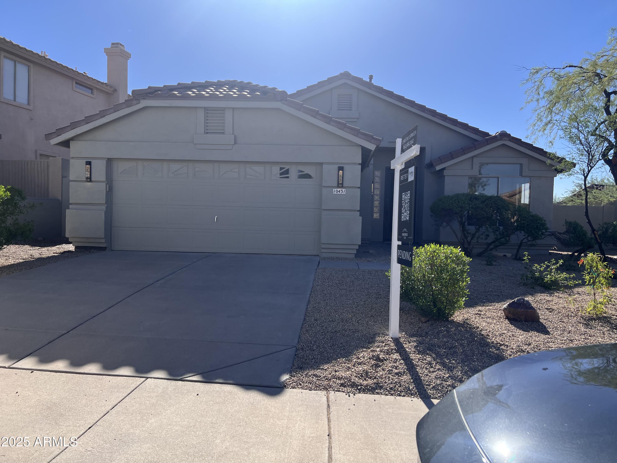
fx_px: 463
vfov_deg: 53.1
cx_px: 308
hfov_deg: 67.3
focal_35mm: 26
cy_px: 232
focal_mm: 5.7
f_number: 1.5
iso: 50
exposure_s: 1/3571
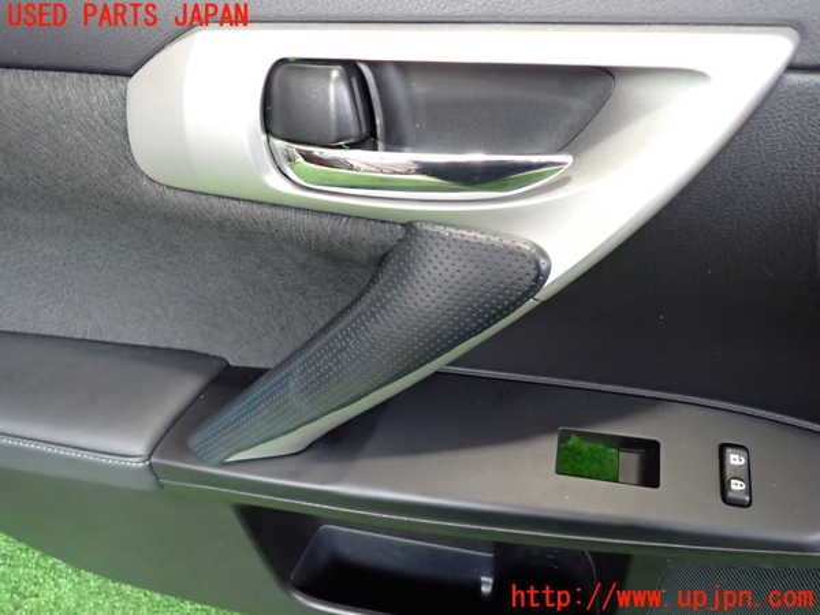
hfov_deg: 69.4
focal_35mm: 25
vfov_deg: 54.9
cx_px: 410
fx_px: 592
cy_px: 308
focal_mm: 4.5
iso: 640
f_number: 2
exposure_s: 1/30
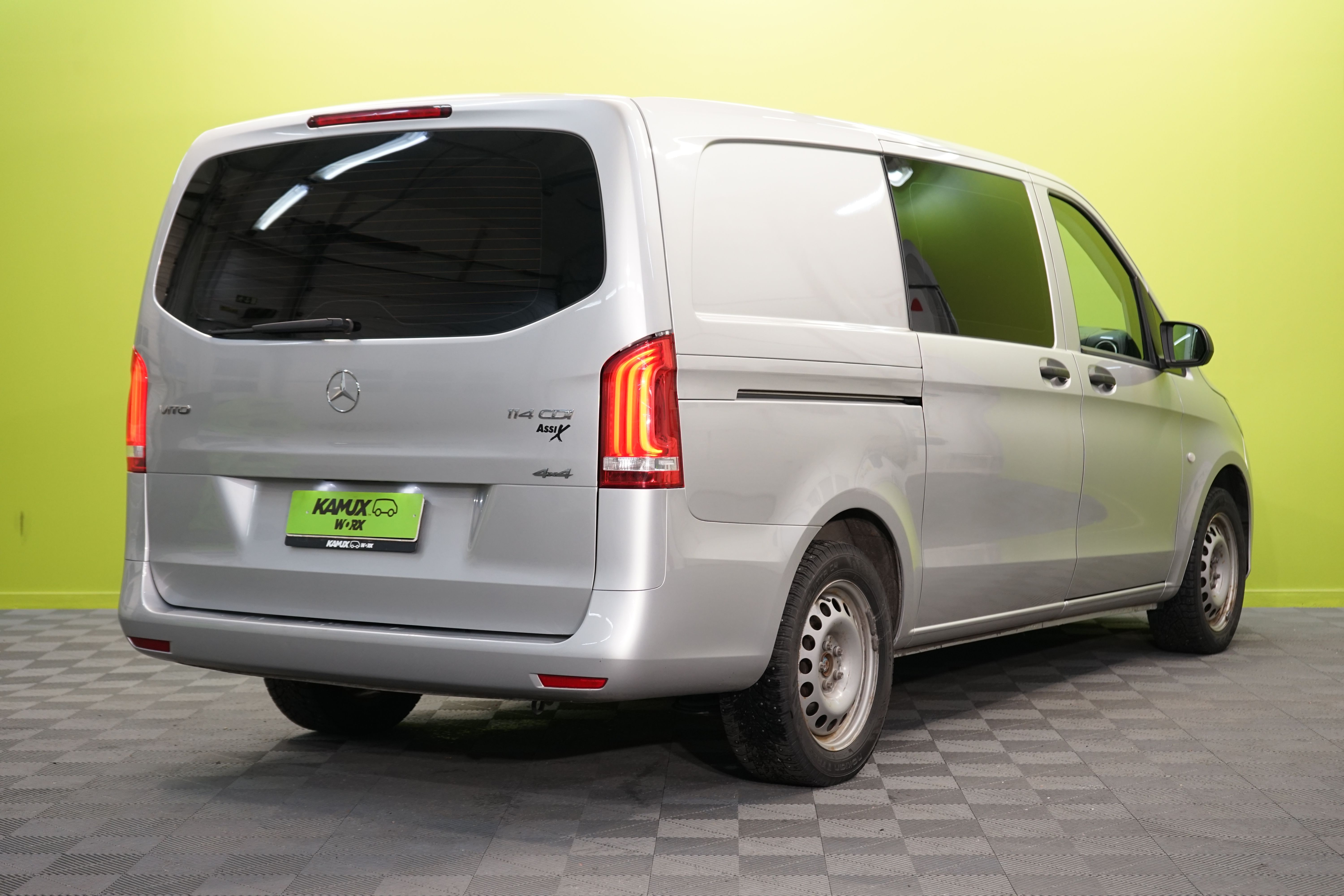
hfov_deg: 35.1
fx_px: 2128
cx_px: 672
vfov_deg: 23.8
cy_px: 448
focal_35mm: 57
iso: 800
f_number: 5
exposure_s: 1/50
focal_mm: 57
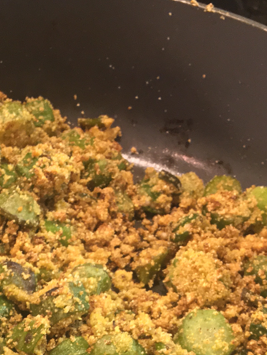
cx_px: 53
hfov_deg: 20.8
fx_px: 720
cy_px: 363
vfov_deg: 26.2
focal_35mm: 70
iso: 200
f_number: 2.2
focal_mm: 4.15
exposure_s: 1/20
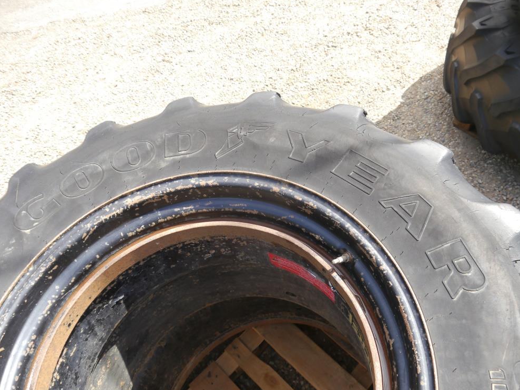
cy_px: 200
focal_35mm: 29
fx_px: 436
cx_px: 266
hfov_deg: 61.6
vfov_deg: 48.2
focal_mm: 14
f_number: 5
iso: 160
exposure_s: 1/200
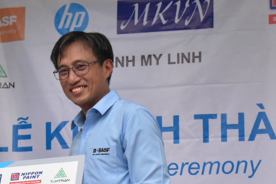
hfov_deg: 14.1
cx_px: 102
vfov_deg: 9.4
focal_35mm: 145
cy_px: 174
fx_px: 1112
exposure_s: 1/4000
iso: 3200
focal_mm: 38
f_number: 4.8
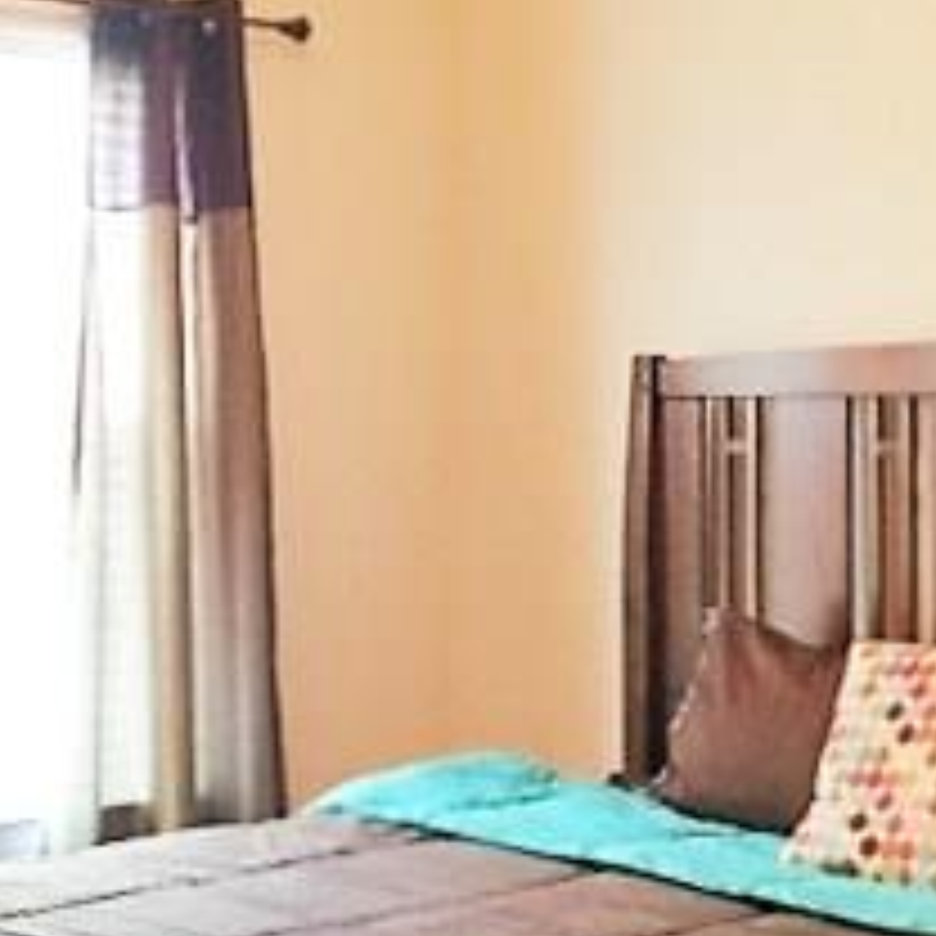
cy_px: 340
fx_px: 2386
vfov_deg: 22.1
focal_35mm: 78
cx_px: 691
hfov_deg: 22.0
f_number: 2.2
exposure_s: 1/30
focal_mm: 4.15
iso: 160
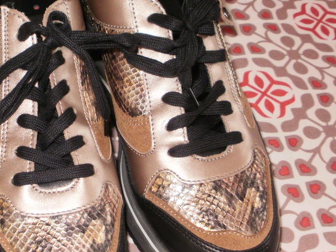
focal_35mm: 66
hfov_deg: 29.2
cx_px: 115
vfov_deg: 22.3
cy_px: 136
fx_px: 641
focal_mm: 6.3
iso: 125
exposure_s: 1/30
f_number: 3.5
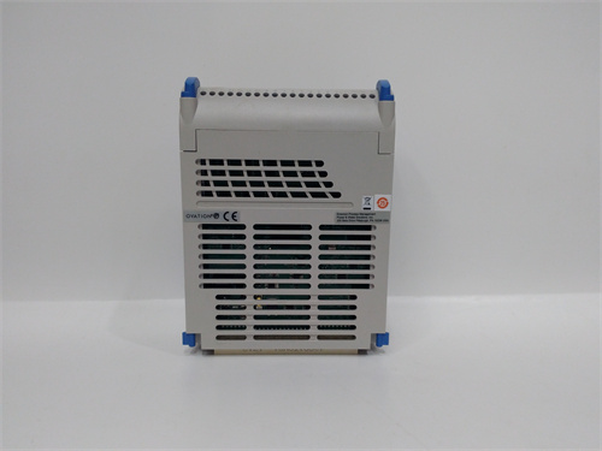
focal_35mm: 27
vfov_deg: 51.4
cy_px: 226
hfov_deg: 65.3
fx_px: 470
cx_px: 301
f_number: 2
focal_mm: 3.79
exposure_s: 1/33
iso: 231
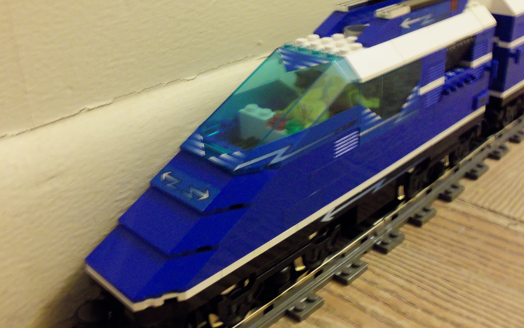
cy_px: 146
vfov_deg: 32.0
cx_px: 264
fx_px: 571
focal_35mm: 40
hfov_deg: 49.3
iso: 400
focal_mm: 6.7
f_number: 3.6
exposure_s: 1/2.5
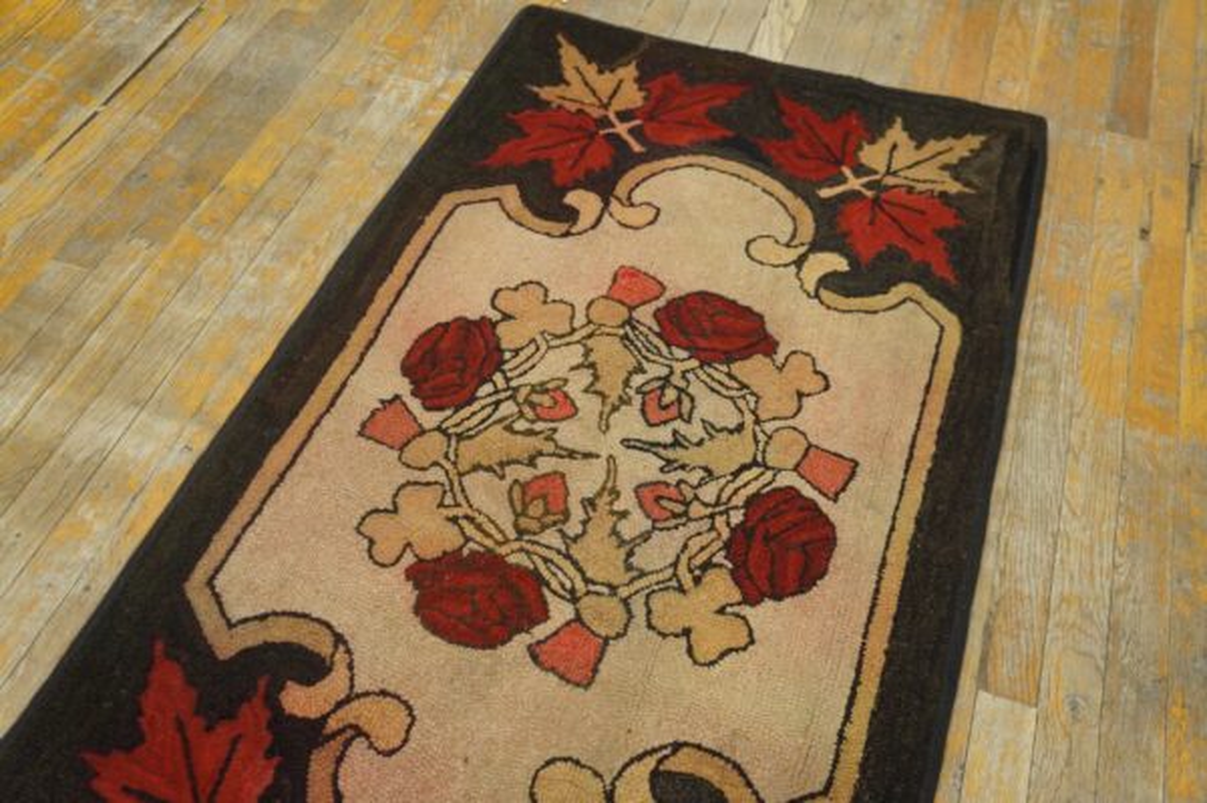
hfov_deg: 55.1
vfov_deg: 38.3
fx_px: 1156
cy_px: 402
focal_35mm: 34
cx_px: 604
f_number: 4
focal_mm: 23
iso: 2500
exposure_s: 1/160
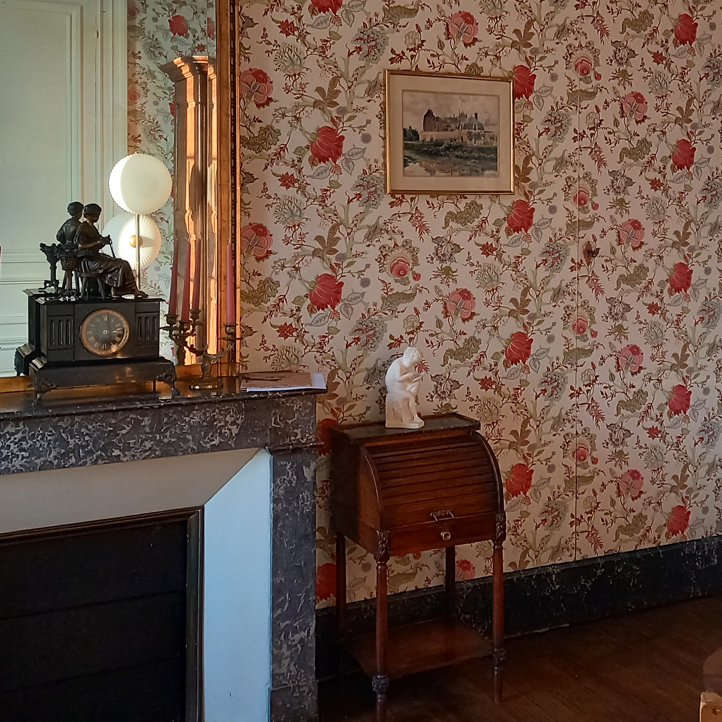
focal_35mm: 46
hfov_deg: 36.4
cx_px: 481
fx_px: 1085
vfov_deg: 36.4
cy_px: 242
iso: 250
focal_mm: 4.65
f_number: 1.8
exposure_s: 1/50
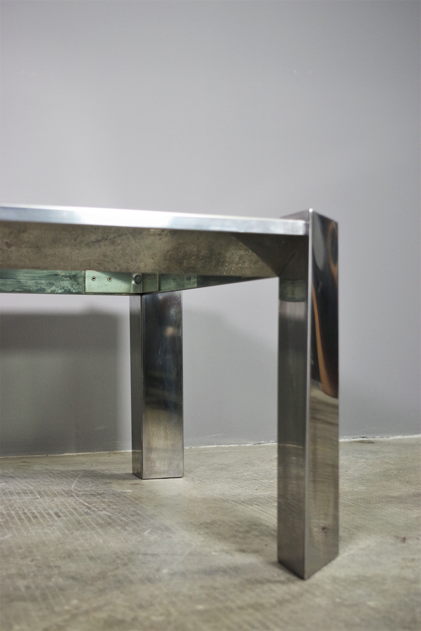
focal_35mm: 49
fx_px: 859
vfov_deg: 40.3
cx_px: 210
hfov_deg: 27.5
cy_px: 316
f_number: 4
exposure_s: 1/60
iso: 800
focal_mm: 32.5
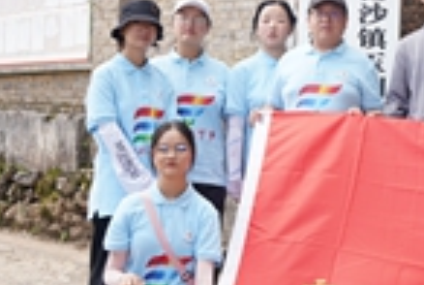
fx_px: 968
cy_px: 20
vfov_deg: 16.5
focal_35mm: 82
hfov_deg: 22.9
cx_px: 494
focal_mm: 24
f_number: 4.5
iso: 160
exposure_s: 1/160
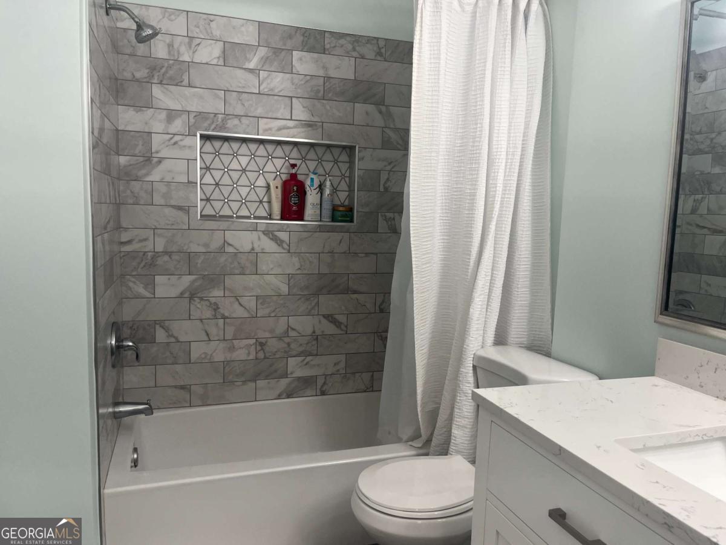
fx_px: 545
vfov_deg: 53.1
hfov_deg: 67.3
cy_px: 272
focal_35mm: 26
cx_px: 363
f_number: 1.6
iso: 80
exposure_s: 1/120
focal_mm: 5.1
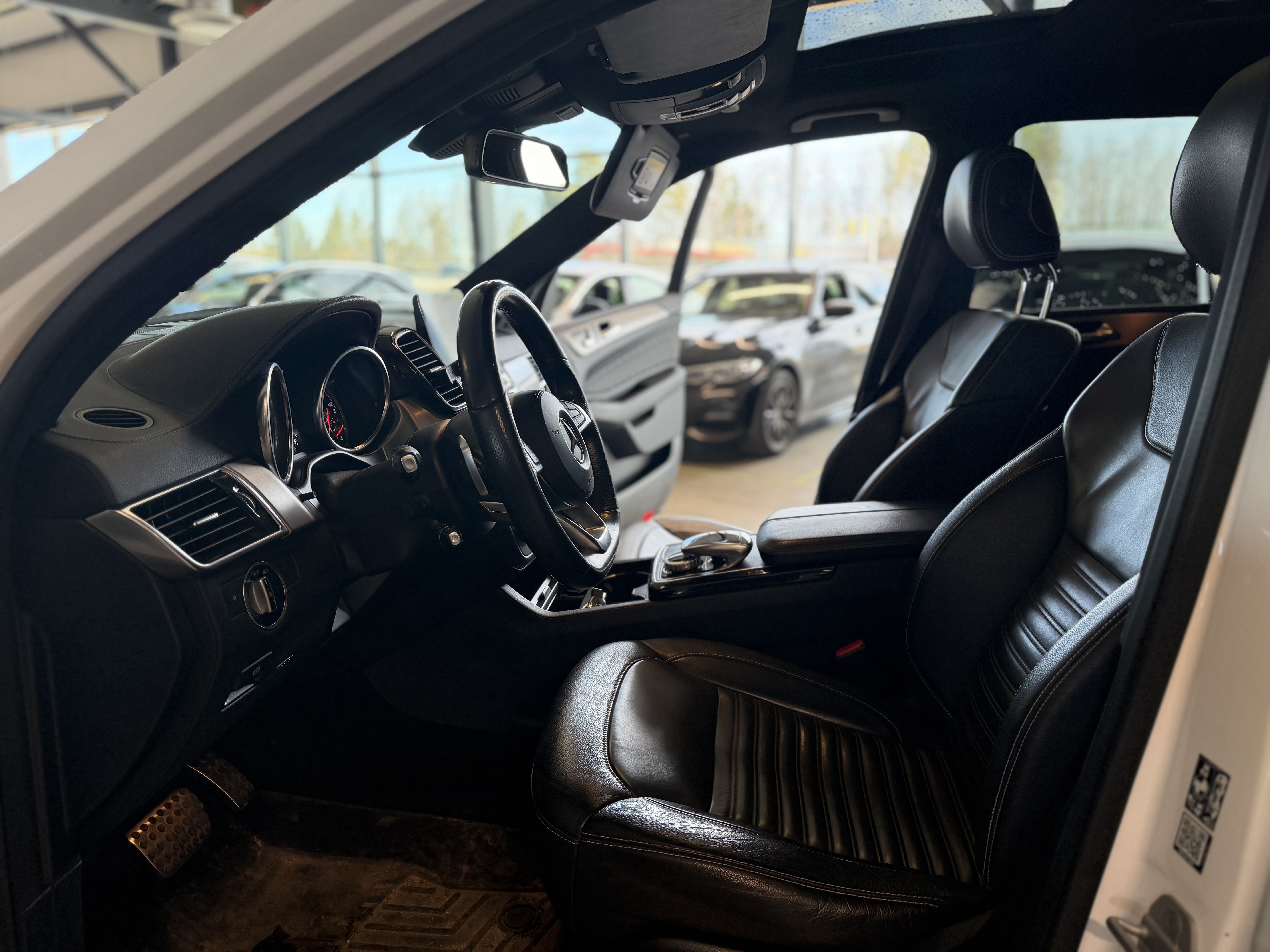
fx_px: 881
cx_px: 635
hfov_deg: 71.6
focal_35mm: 24
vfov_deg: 56.8
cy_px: 476
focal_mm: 6.76
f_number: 1.78
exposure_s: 1/141
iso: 200
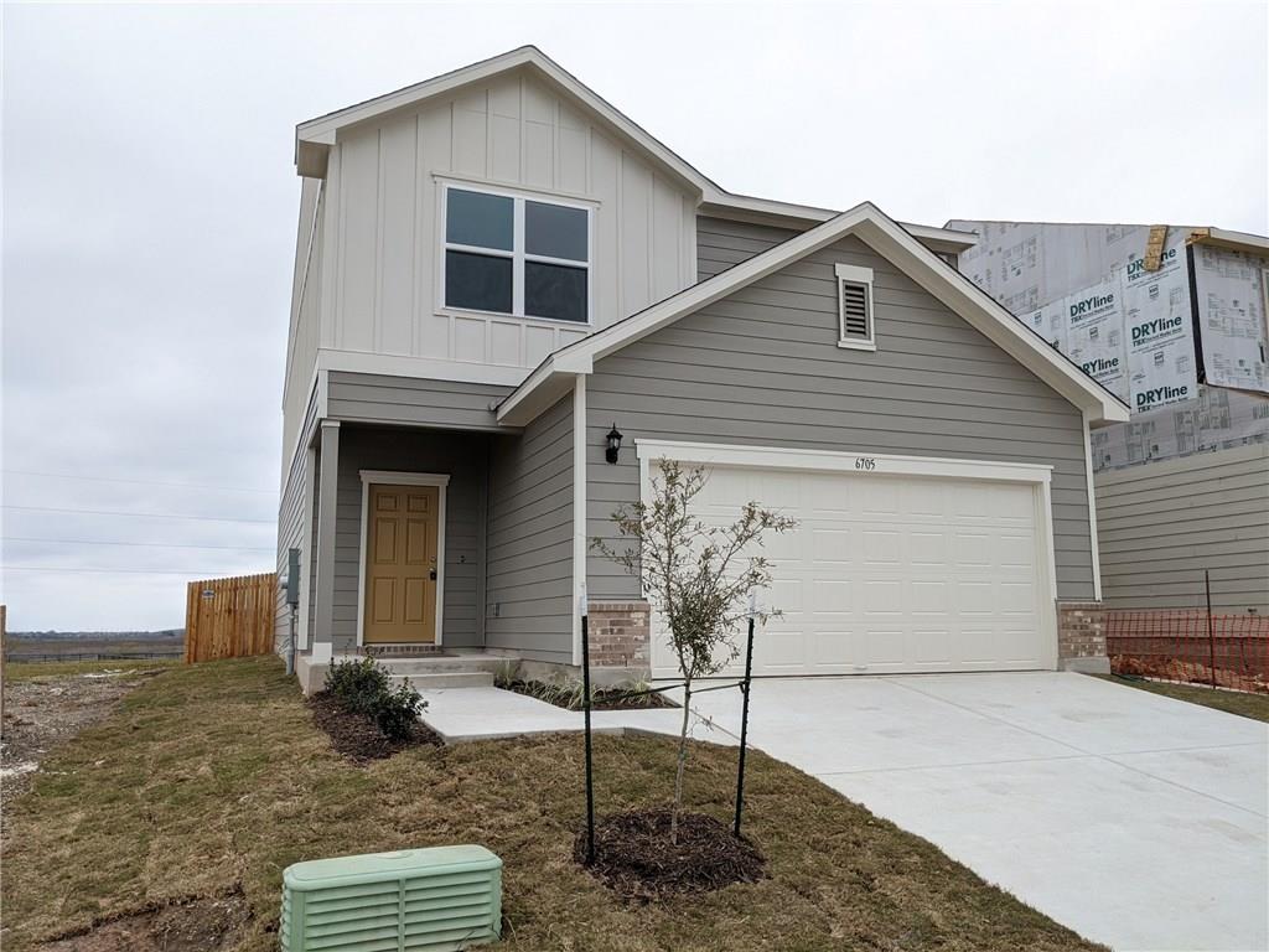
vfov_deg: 51.4
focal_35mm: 27
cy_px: 476
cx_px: 634
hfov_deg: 65.3
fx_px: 990
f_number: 1.73
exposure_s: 1/479
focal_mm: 4.38
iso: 56
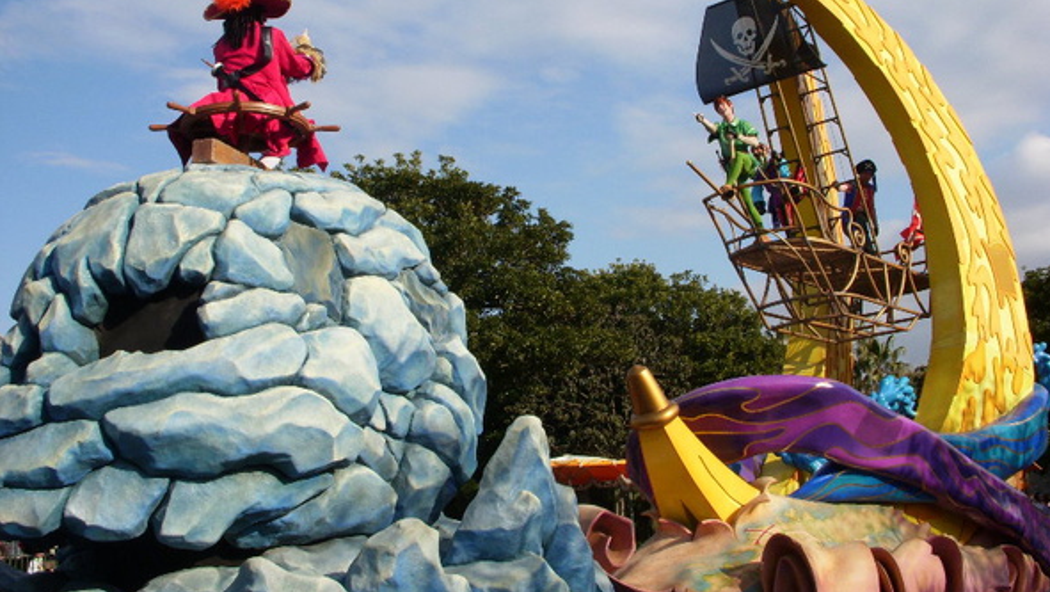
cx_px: 529
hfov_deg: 48.3
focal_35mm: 42
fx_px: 1170
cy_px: 217
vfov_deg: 28.3
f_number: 6.6
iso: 100
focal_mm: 6.3
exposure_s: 1/320
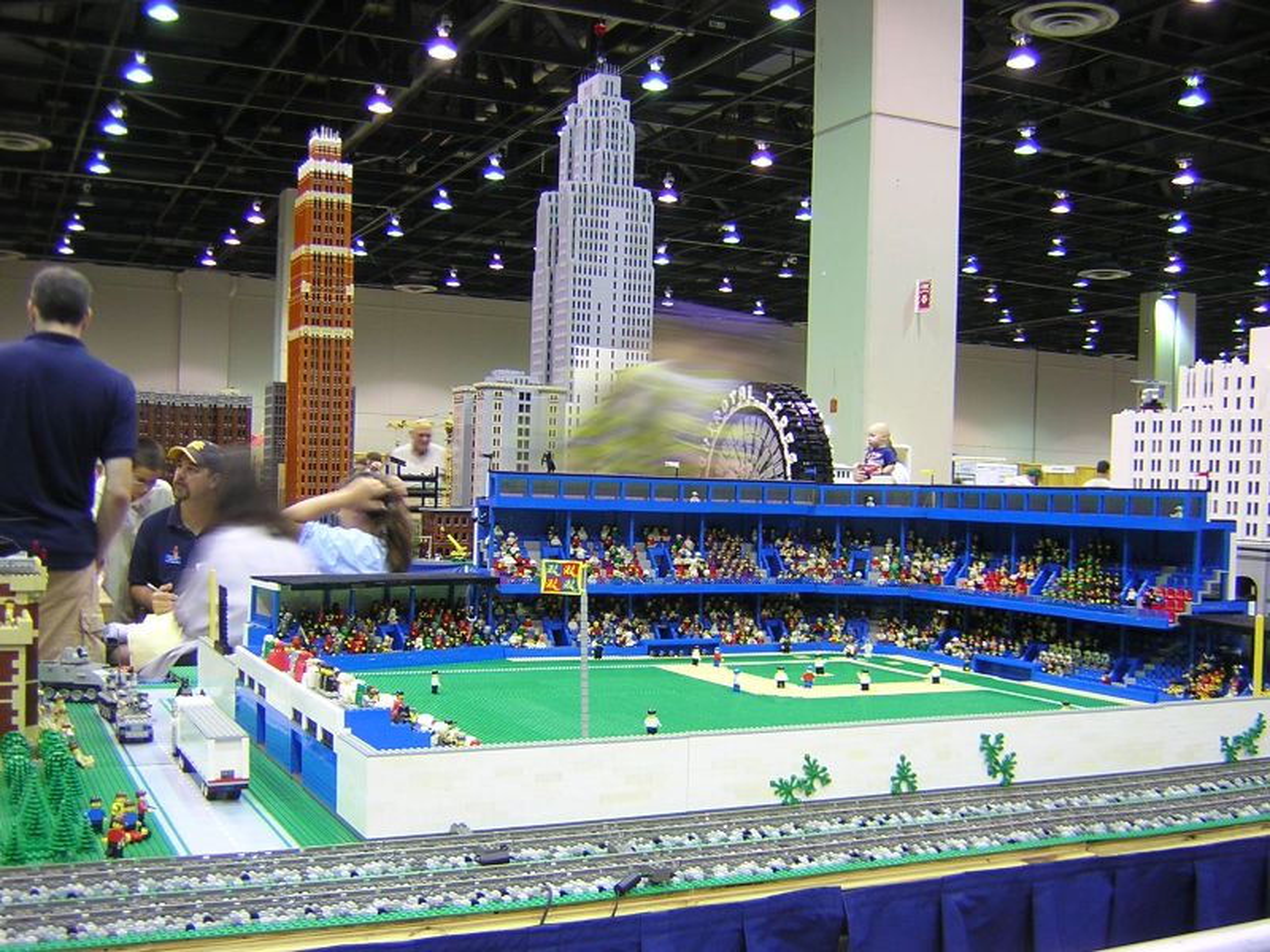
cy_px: 476
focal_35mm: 36
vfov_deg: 39.7
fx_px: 1321
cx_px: 635
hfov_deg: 51.4
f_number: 2.6
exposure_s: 1/3.7
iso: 105
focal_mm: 4.7
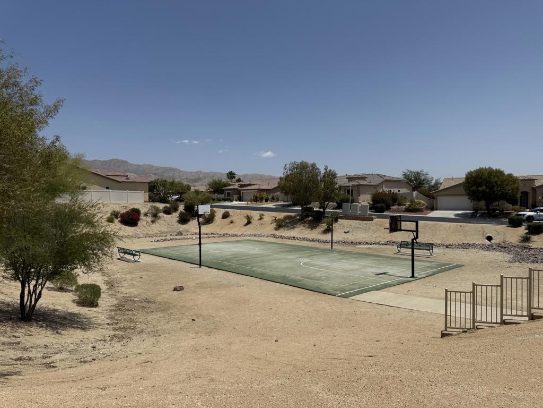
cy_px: 204
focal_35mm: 24
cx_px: 272
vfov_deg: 56.8
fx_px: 376
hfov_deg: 71.6
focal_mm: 6.76
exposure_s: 1/11905
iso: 80
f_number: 1.78
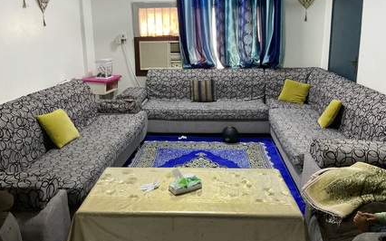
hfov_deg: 58.1
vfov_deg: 38.2
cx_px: 188
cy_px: 106
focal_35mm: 33
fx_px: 347
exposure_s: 1/60
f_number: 1.8
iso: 200
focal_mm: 3
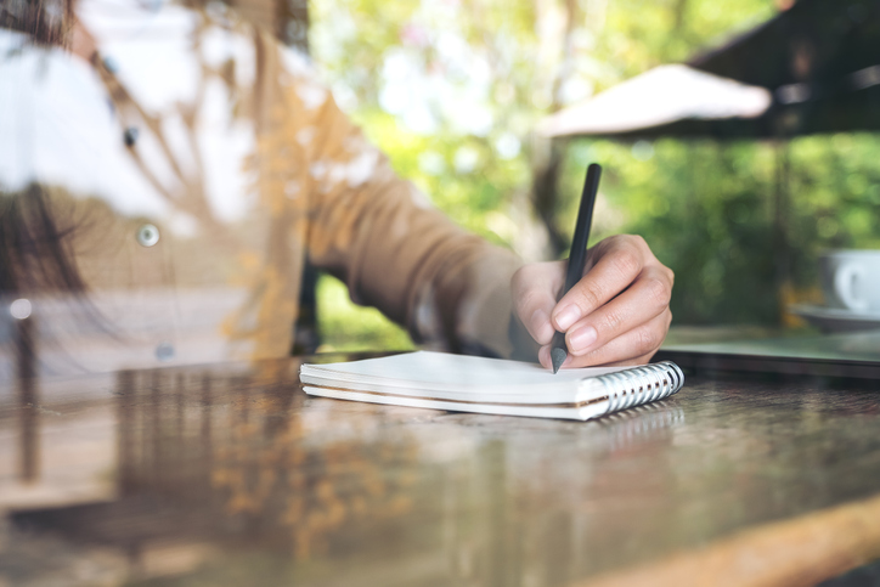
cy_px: 294
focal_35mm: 41
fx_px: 1002
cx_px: 440
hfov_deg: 47.4
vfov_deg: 32.6
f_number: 2.8
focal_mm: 27.4
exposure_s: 1/500
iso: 200
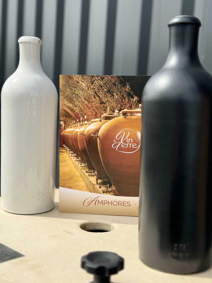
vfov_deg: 39.7
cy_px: 142
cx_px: 106
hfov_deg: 30.3
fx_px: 392
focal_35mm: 48
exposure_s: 1/2611
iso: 64
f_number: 1.78
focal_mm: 6.76
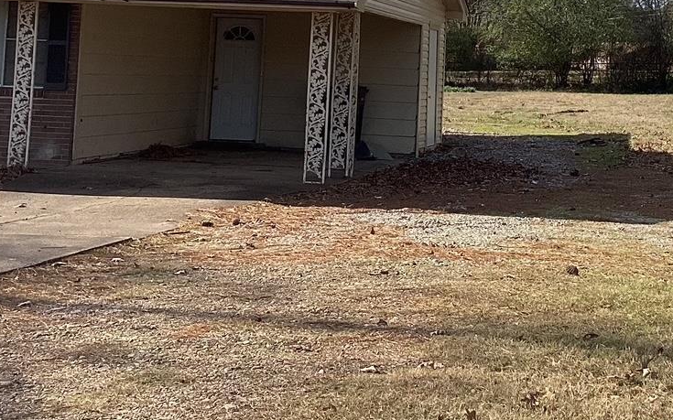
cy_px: -51
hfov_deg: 27.7
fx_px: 1339
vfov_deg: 17.2
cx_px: 531
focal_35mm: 73
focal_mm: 3.3
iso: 25
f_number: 2.4
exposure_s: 1/1508
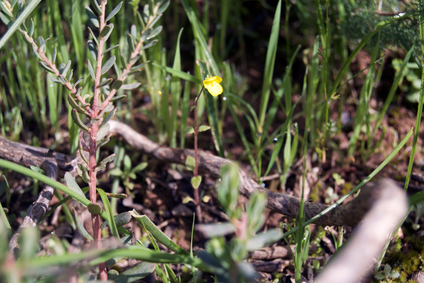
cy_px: 142
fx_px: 972
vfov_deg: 16.6
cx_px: 212
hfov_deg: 24.6
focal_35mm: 82
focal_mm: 55
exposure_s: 1/160
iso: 100
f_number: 8
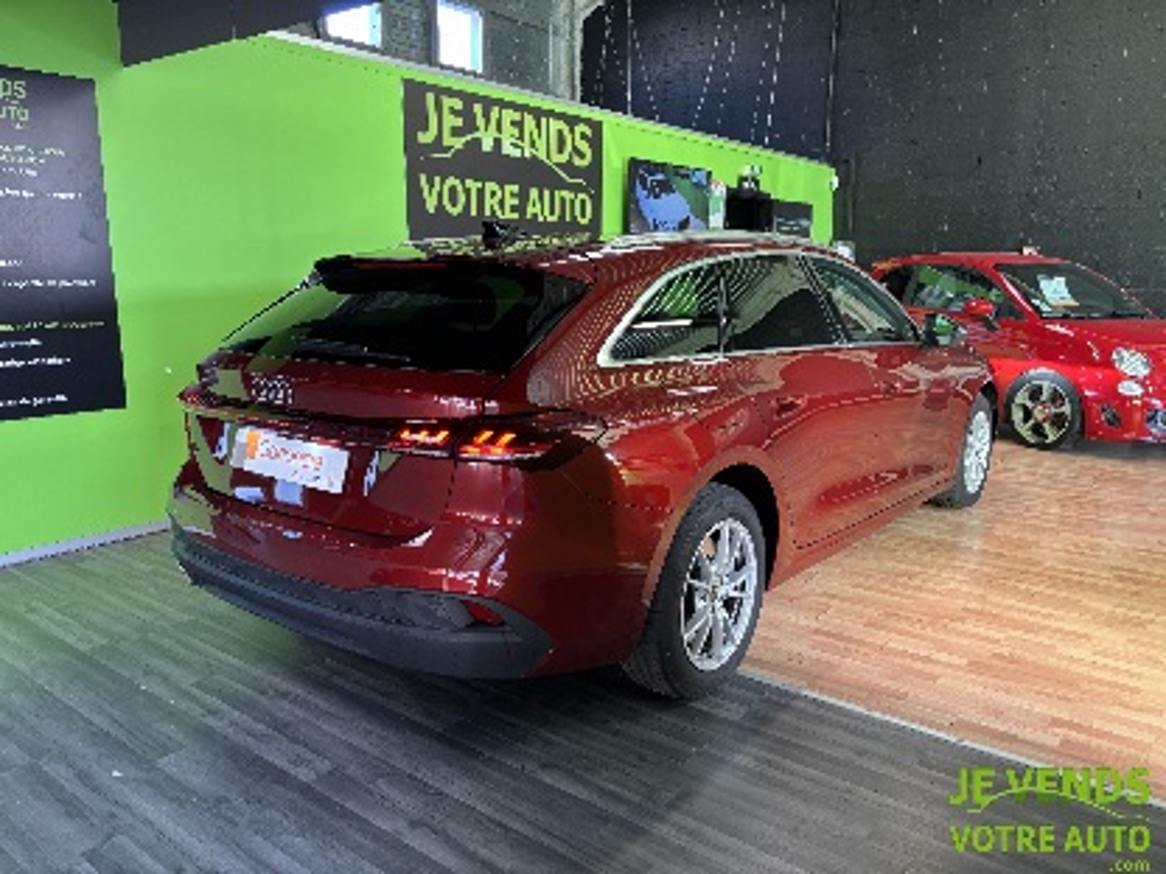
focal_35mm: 26
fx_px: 876
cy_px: 437
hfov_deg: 67.3
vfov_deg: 53.1
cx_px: 583
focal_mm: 5.96
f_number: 1.6
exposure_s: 1/50
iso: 125
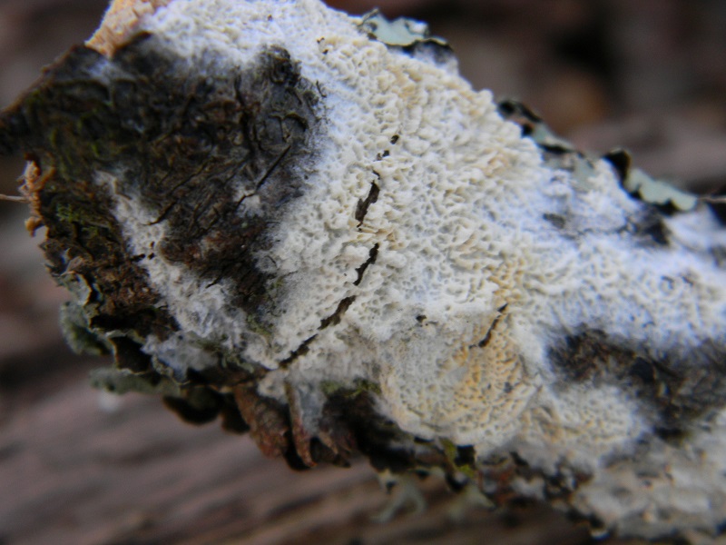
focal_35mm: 83
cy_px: 272
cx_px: 363
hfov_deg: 23.6
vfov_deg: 17.8
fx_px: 1741
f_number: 4.5
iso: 122
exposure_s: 1/30
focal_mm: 15.1
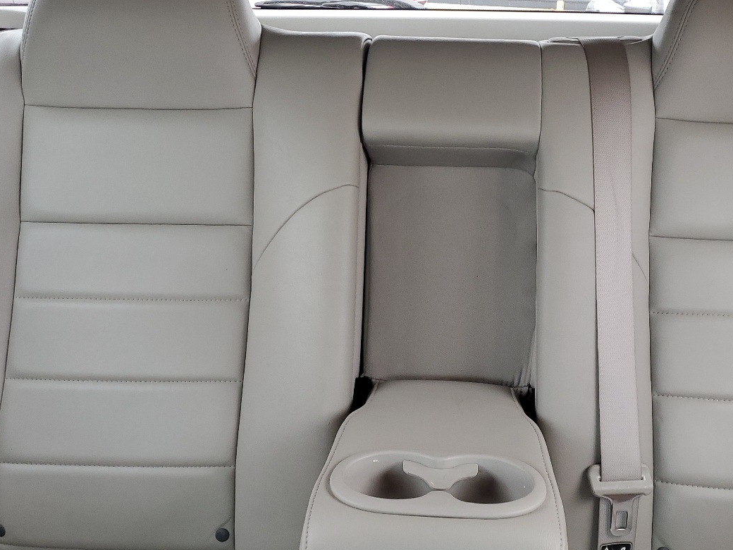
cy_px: 259
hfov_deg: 46.7
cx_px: 413
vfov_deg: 35.9
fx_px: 847
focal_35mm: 40
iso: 53
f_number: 1.5
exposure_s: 1/60.2
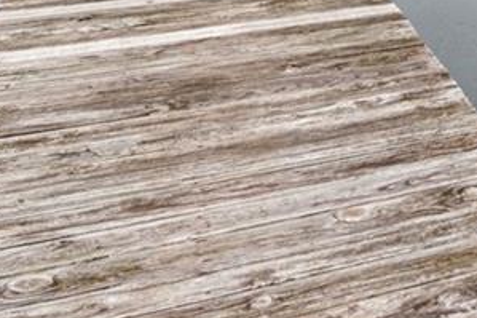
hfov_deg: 24.0
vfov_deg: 15.1
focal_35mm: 75
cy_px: -296
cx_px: 603
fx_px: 993
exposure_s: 1/2000
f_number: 6.3
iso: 250
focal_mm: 14
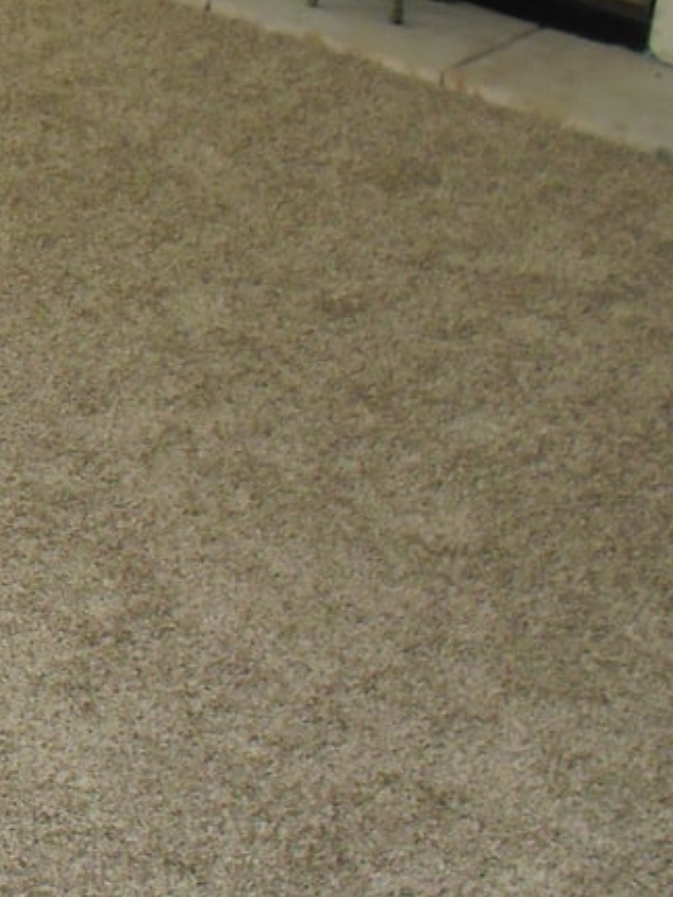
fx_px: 2877
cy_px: 326
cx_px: -541
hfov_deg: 12.2
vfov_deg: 17.7
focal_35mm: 111
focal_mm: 6.3
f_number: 3.1
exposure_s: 1/125
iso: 200
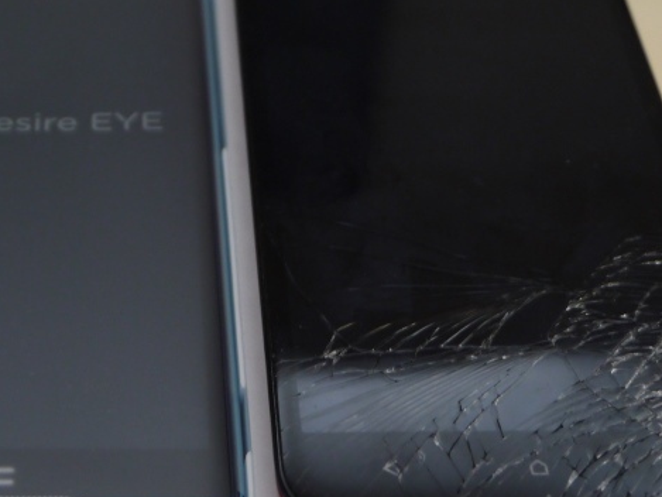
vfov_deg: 17.8
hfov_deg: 23.4
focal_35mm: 83
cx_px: 189
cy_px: 311
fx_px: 1588
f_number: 4.4
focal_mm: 19
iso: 400
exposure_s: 1/60
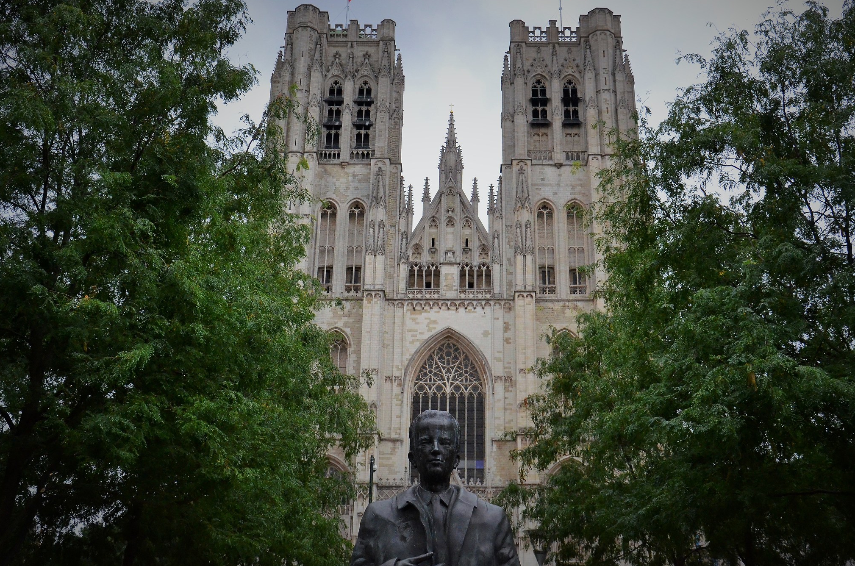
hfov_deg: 44.0
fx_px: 1057
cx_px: 442
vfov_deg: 30.0
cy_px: 263
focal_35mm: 45
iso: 2800
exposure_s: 1/8000
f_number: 4
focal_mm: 25
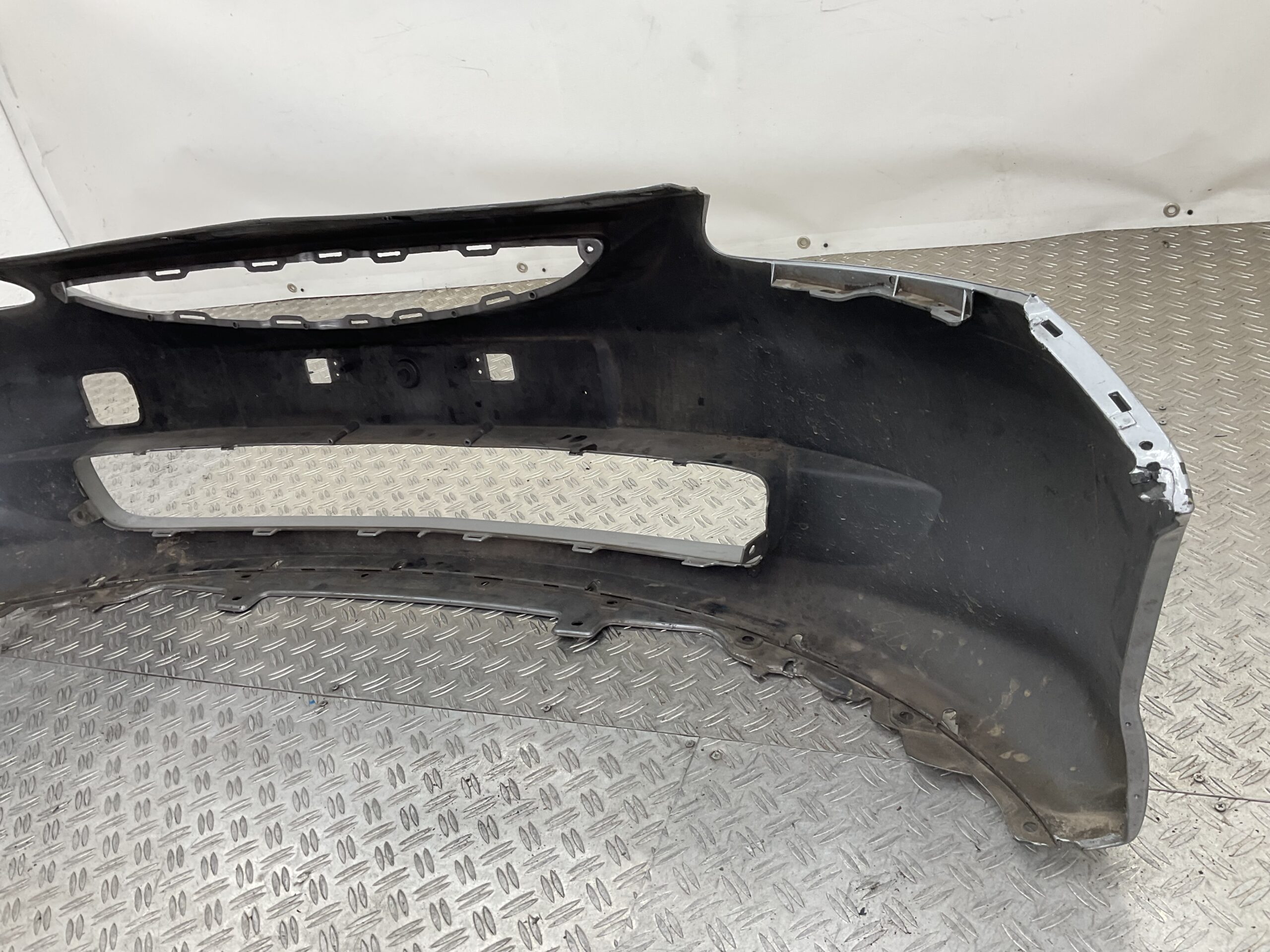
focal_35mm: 29
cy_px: 476
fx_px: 1064
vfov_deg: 48.2
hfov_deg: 61.7
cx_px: 635
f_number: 1.8
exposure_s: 1/120
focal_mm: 3
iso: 32
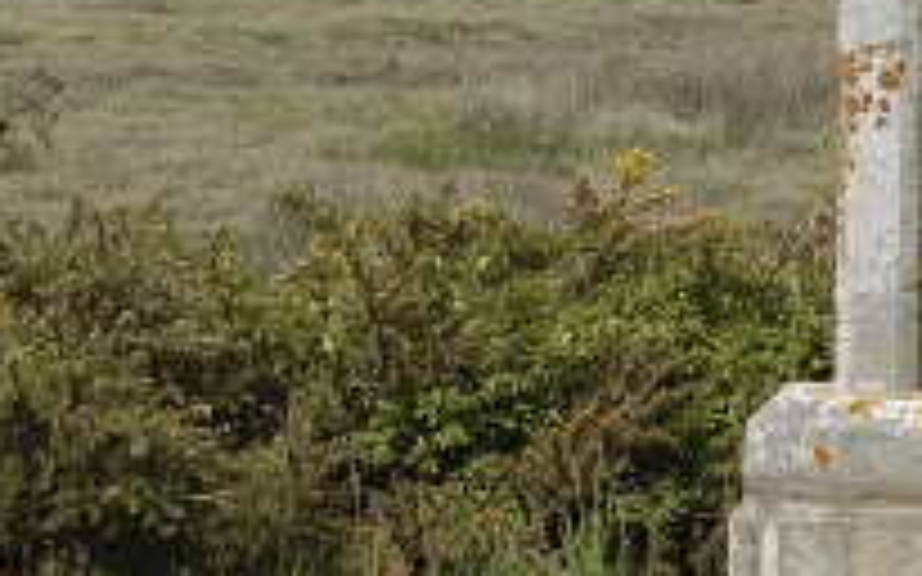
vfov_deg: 3.8
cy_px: 72
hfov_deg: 6.1
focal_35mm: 343
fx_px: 8616
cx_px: 22
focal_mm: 60
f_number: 11
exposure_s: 1/250
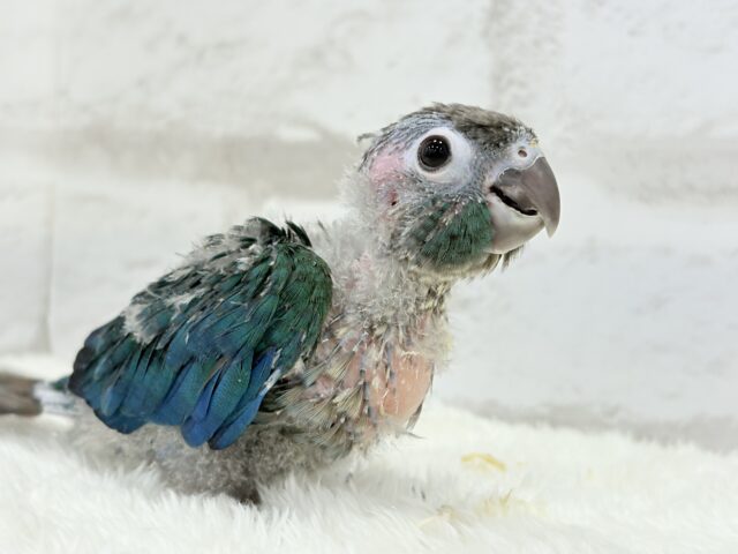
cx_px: 369
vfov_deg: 28.0
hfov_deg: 36.8
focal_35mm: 52
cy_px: 277
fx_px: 1109
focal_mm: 5.96
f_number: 1.6
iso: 80
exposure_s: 1/100
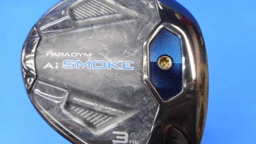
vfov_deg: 40.1
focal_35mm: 29
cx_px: 129
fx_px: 197
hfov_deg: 66.1
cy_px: 79
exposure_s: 1/30
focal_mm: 4.5
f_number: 3.7
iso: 125
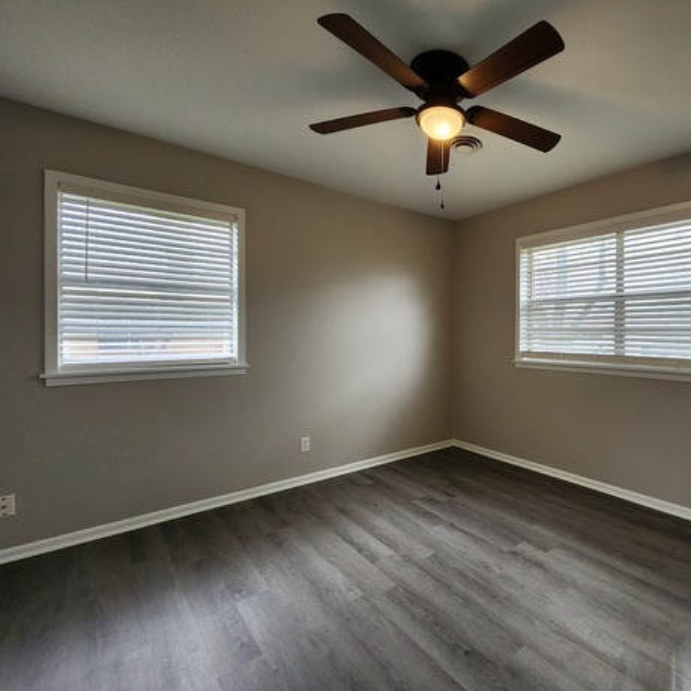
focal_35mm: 16
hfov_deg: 84.0
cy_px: 342
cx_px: 469
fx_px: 361
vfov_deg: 87.4
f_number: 2.2
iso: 200
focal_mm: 2.2
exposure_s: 1/60
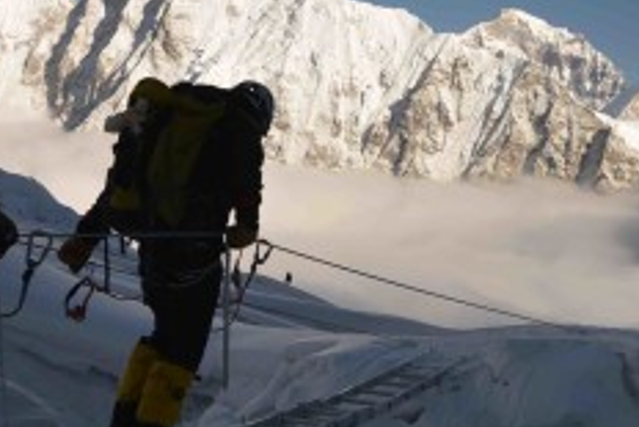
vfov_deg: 21.9
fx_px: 1101
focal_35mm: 62
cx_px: 432
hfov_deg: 32.1
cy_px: 200
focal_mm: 24
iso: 200
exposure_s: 1/250
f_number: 8
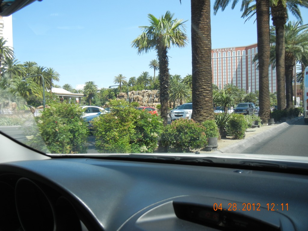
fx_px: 267
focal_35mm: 30
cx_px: 154
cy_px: 116
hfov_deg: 60.0
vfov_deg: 46.8
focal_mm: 5.4
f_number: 3.5
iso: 160
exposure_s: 1/588
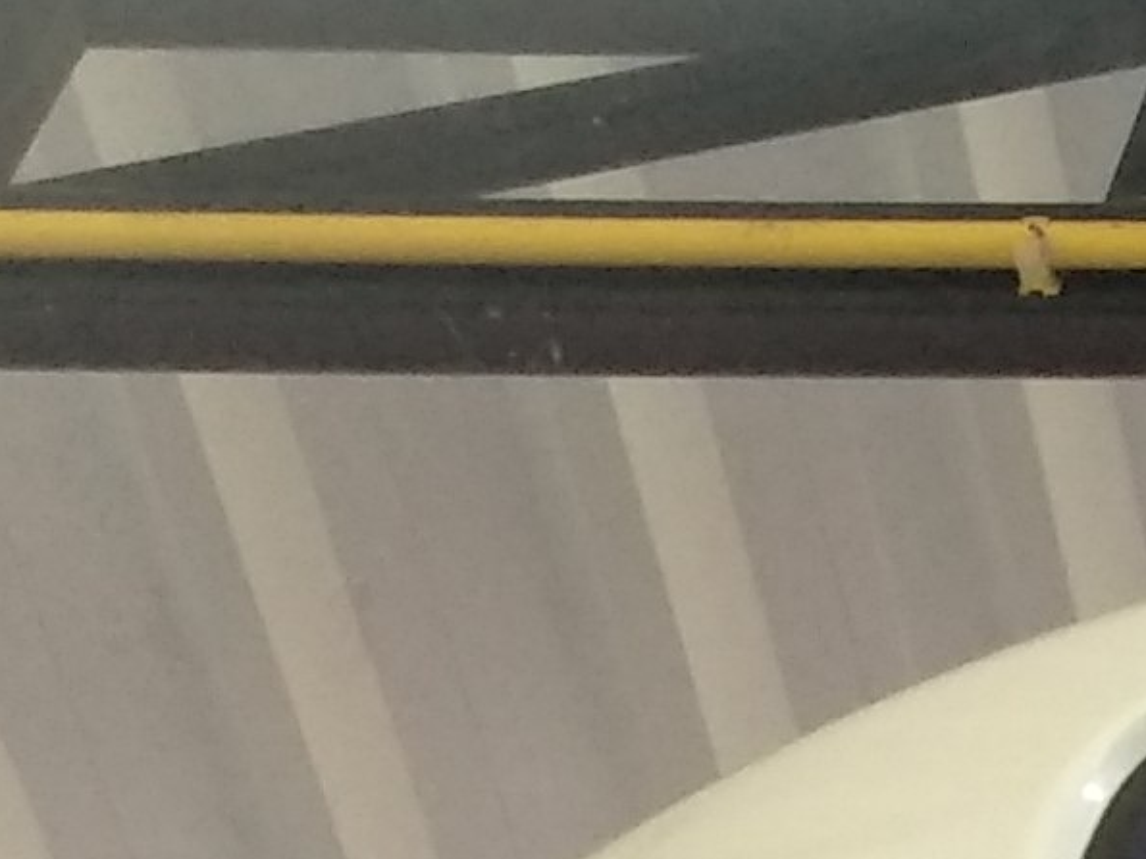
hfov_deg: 10.9
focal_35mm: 148
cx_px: 2920
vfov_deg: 9.0
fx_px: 4899
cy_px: 2067
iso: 320
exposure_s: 1/50
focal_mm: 3.81
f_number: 2.2
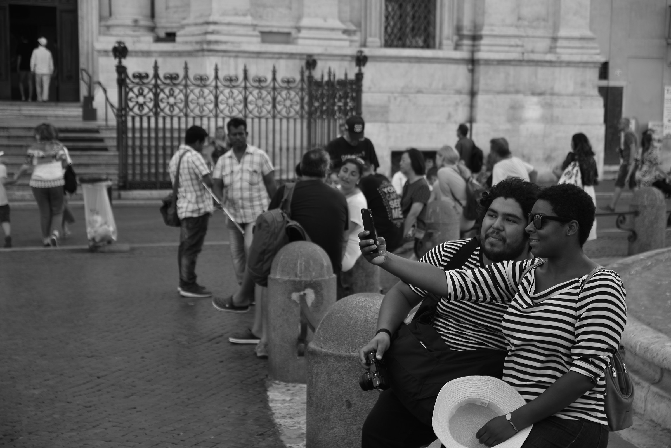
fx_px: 1258
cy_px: 224
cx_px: 336
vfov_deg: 20.2
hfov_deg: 29.9
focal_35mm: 68
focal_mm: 45
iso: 100
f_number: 3.5
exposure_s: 1/250
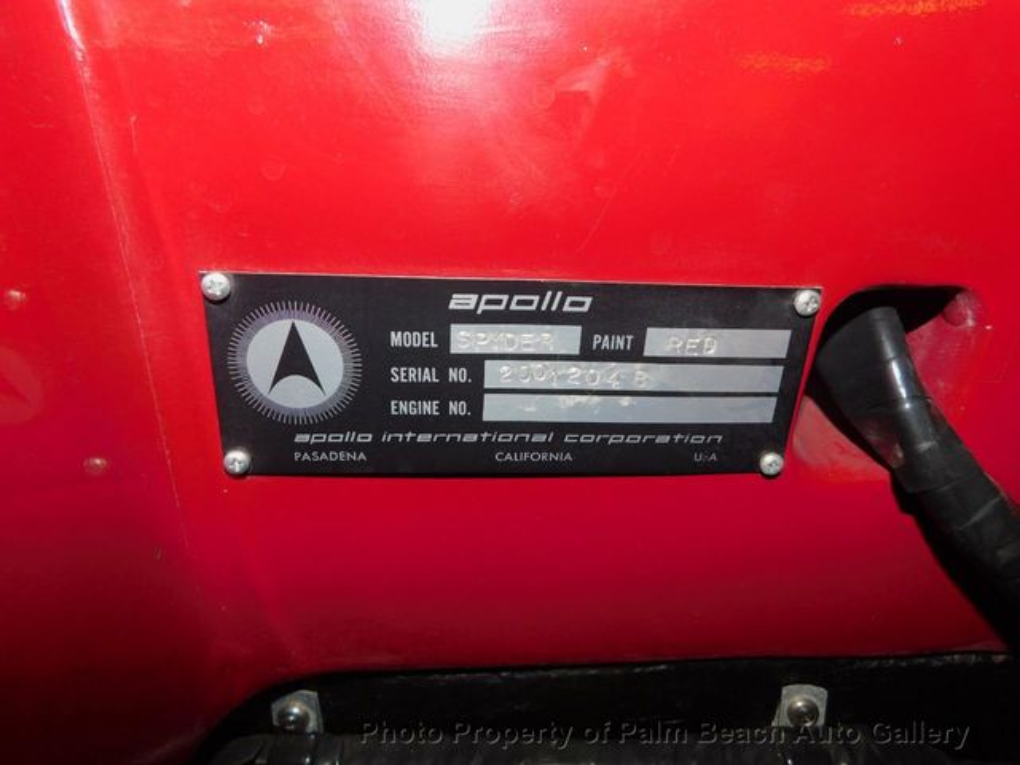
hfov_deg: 73.9
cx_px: 510
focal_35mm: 23
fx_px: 678
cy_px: 382
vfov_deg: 58.9
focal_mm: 4
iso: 200
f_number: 6
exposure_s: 1/30
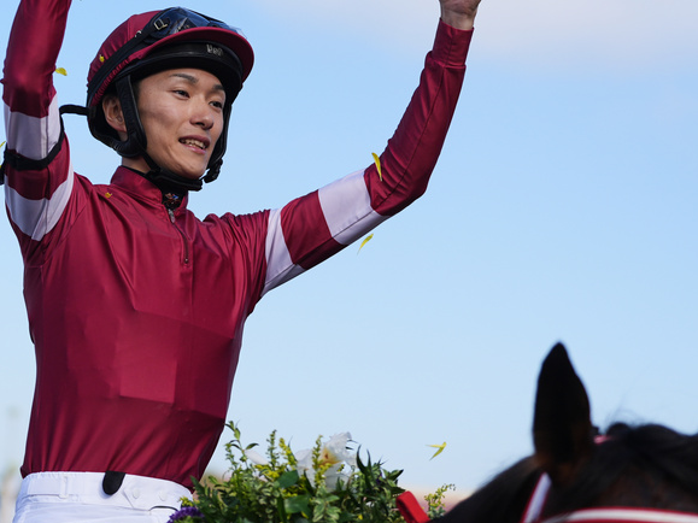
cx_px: 230
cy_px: 190
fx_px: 2399
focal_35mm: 119
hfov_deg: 16.5
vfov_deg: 12.4
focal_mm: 70
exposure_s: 1/5000
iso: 250
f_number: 2.8
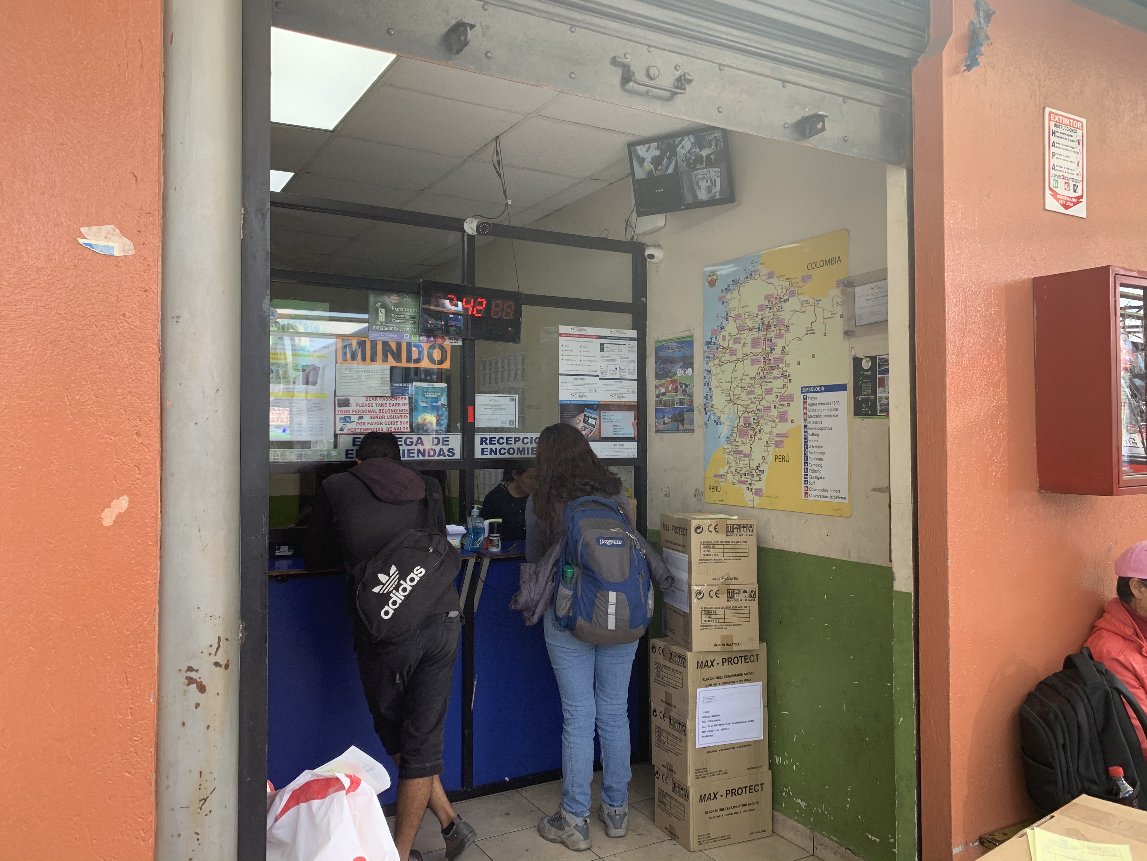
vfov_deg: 53.1
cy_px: 430
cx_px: 574
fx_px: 862
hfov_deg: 67.3
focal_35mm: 26
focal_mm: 4.25
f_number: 1.8
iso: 32
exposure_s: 1/122
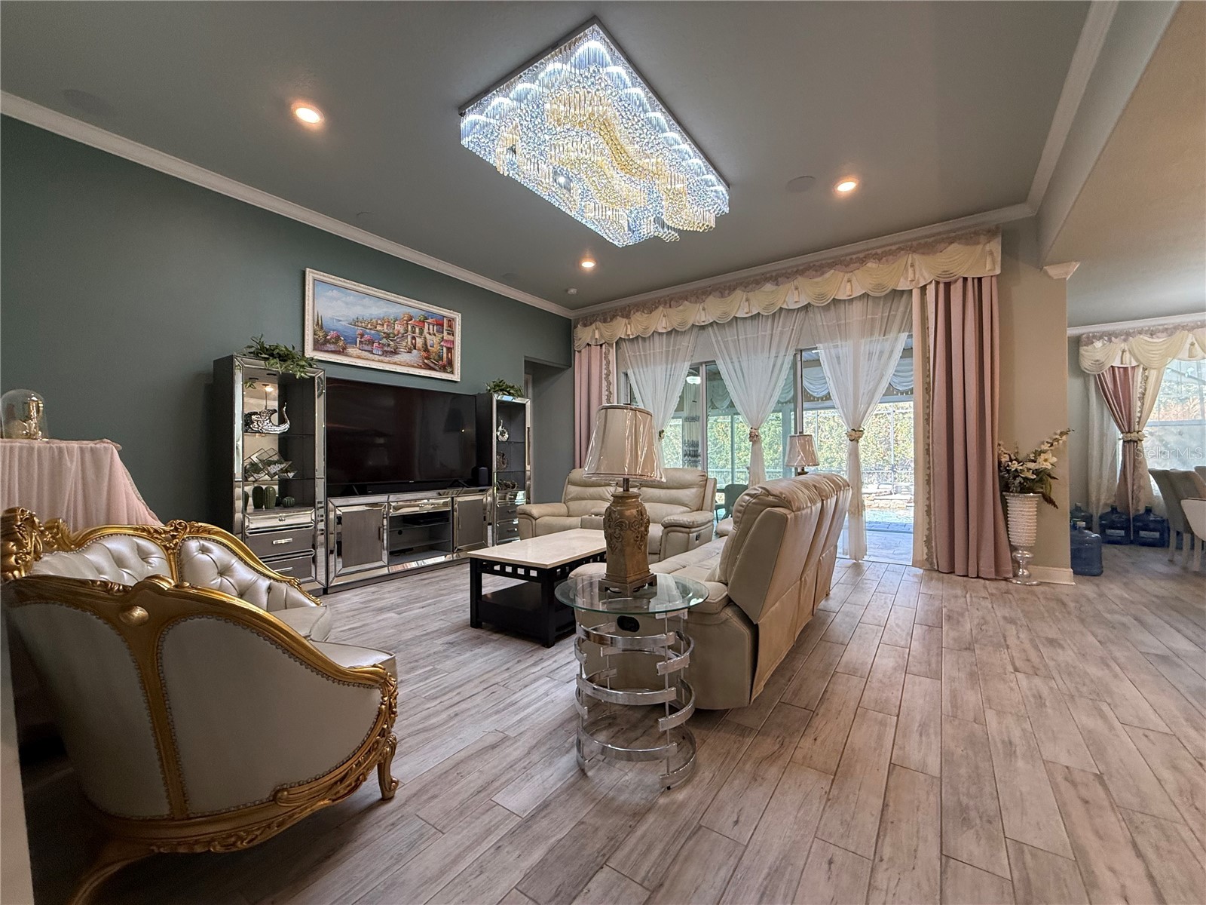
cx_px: 603
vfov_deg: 85.7
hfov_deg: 102.1
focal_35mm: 14
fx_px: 488
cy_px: 452
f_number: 2.2
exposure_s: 1/120
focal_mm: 2.22
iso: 200
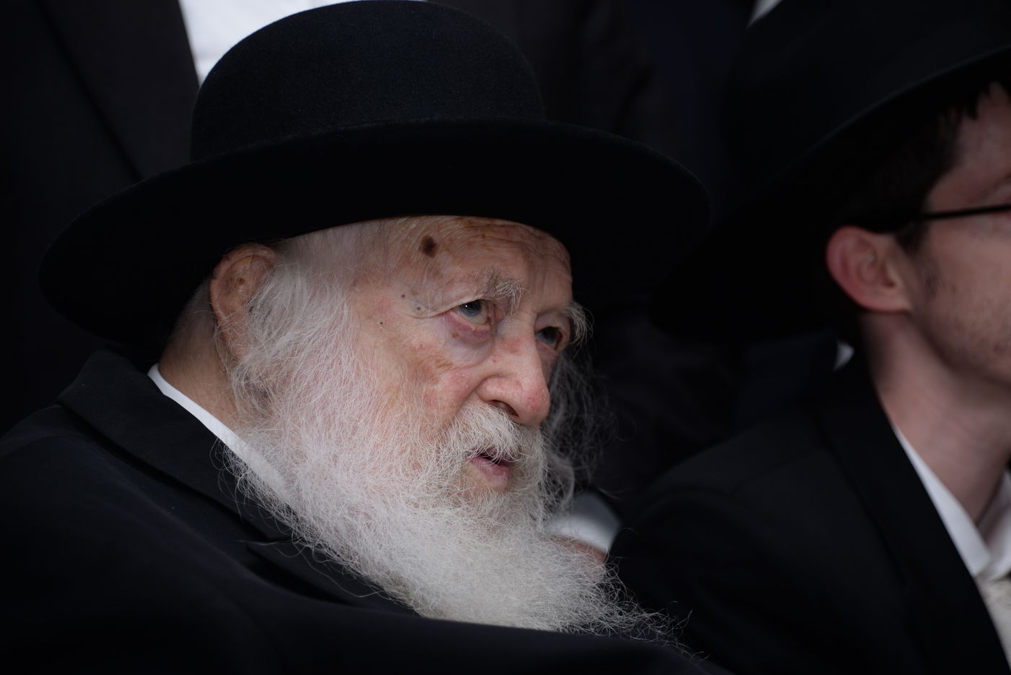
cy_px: 338
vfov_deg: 9.5
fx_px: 4073
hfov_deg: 14.2
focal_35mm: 145
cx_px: 506
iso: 160
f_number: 6
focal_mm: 145
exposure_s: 1/160
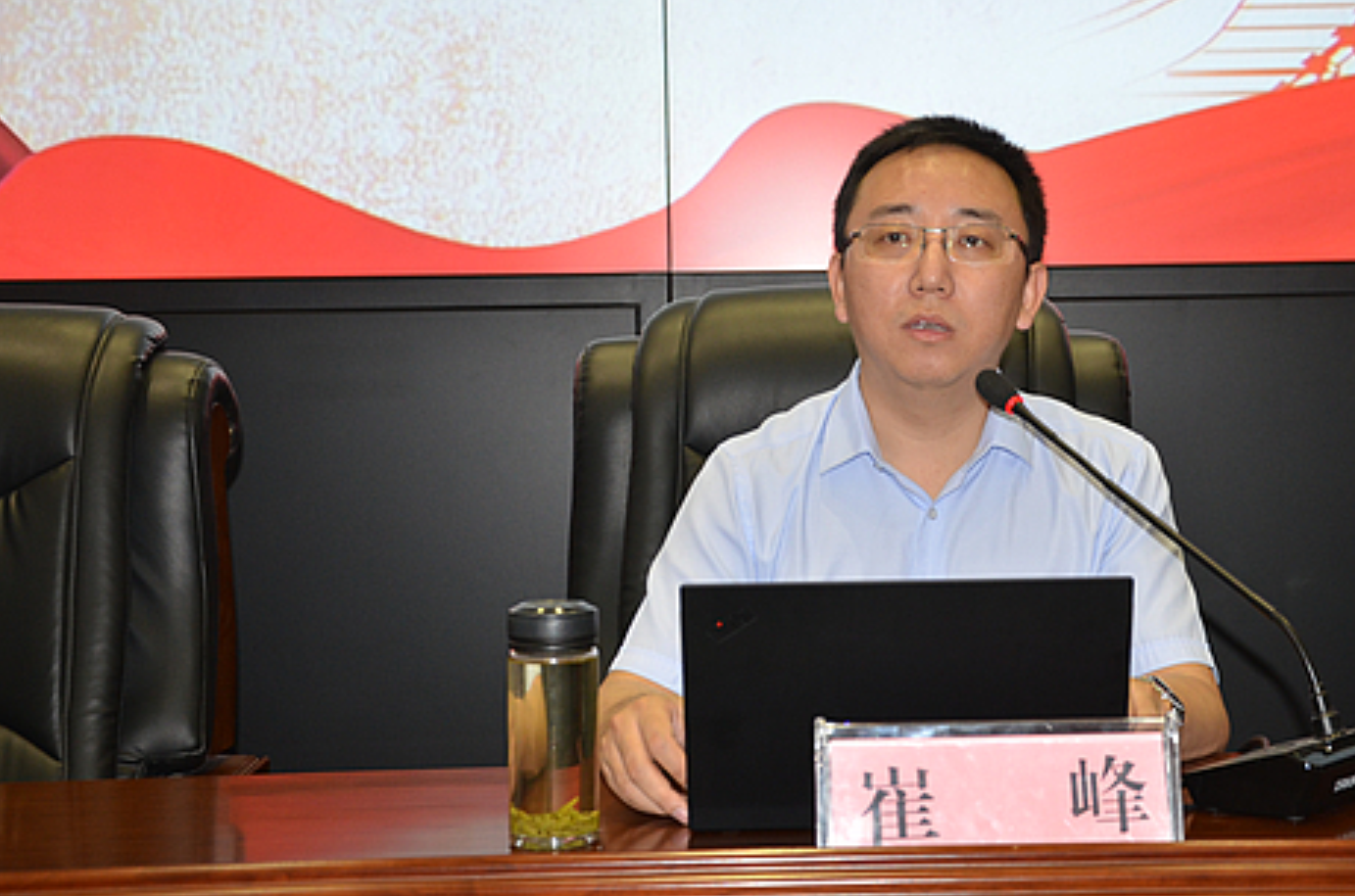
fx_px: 2929
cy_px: 345
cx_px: 857
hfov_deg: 26.0
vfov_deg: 17.4
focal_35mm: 78
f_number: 4.5
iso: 500
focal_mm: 40
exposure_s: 1/60
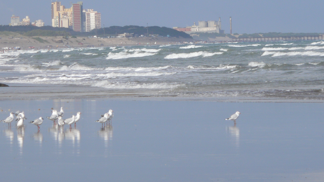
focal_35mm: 595
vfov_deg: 2.0
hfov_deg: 3.6
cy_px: 25
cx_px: 170
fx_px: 5112
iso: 100
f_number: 11
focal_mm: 88.8
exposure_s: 1/200
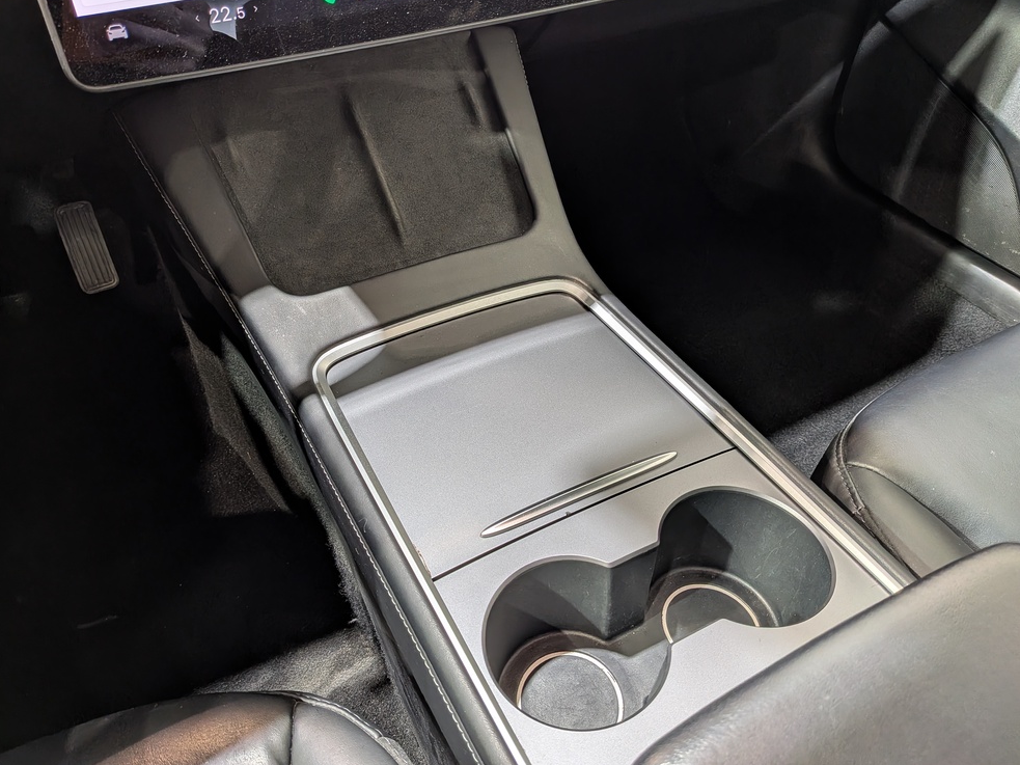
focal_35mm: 25
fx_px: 737
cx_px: 491
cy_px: 371
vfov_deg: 54.9
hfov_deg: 69.4
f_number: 1.7
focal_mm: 4.53
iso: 84
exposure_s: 1/25
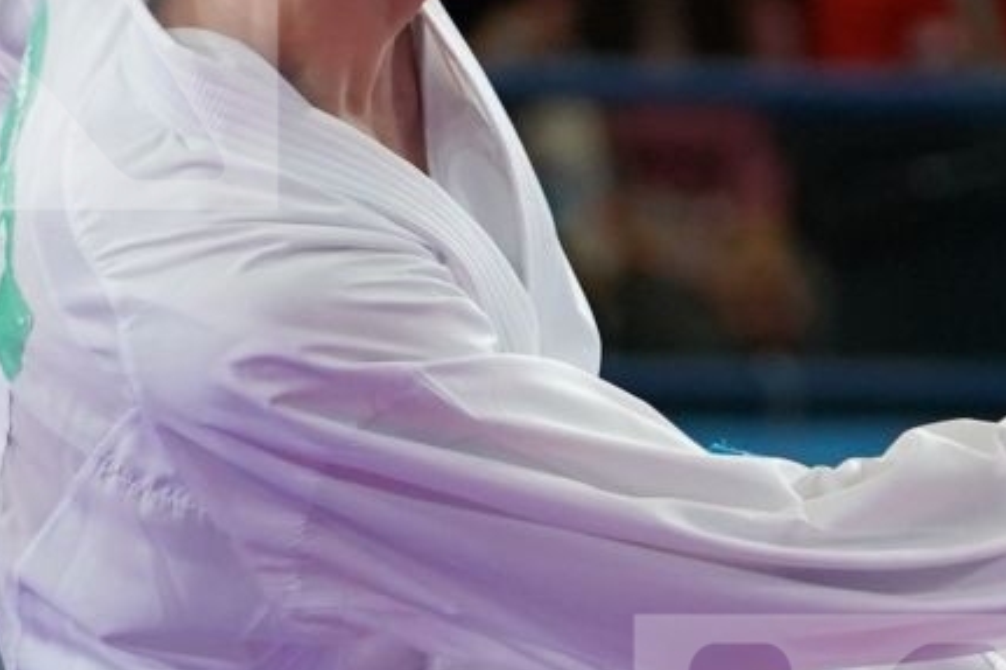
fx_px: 20642
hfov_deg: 2.8
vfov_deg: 1.9
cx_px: 852
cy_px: -2
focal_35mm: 739
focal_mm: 118
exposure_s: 1/1000
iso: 1600
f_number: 2.8
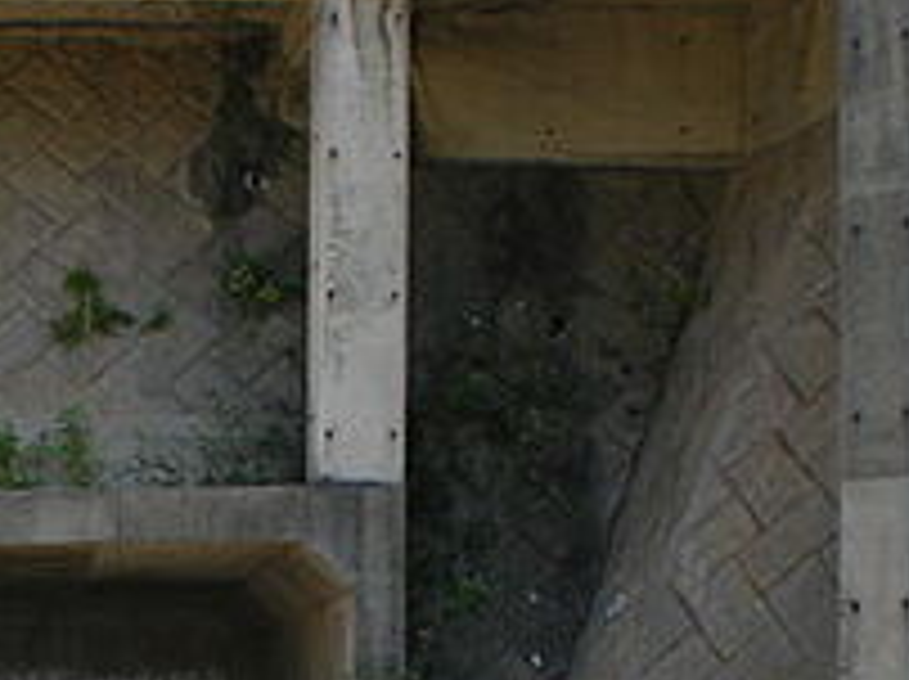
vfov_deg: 12.8
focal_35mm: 113
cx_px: -22
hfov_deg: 17.0
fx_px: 2964
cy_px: 775
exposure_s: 1/200
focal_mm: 6.3
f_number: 4.6
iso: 89
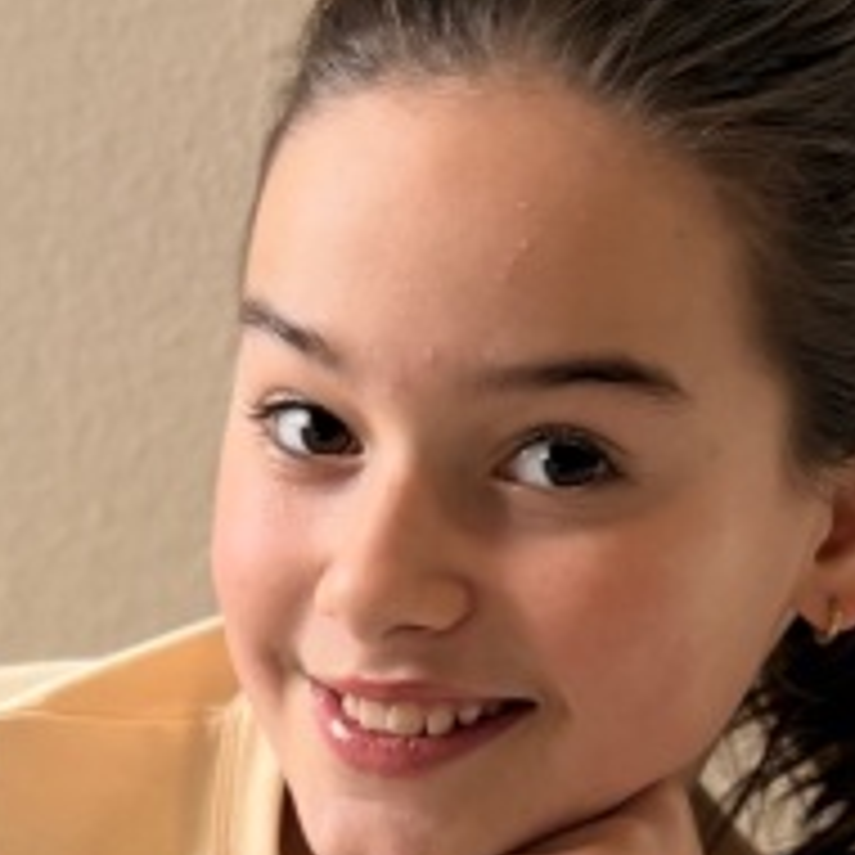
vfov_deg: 12.1
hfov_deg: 13.4
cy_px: 1667
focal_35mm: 129
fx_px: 3605
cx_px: 81
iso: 125
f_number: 1.6
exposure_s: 1/105
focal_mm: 5.96
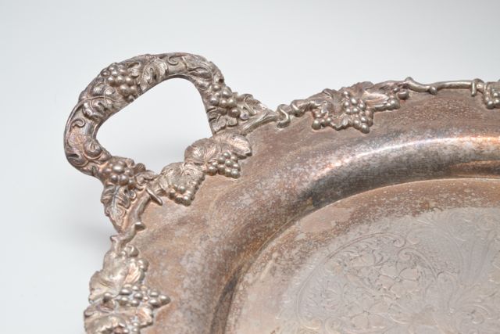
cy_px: 167
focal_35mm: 82
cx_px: 250
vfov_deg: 16.6
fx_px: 1146
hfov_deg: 24.6
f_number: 5.6
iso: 800
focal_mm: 55
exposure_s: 1/125
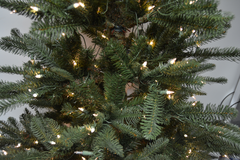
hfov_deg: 55.1
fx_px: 230
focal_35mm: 34
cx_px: 120
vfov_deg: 38.4
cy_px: 80
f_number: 3.8
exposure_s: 1/50
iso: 800
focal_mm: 23
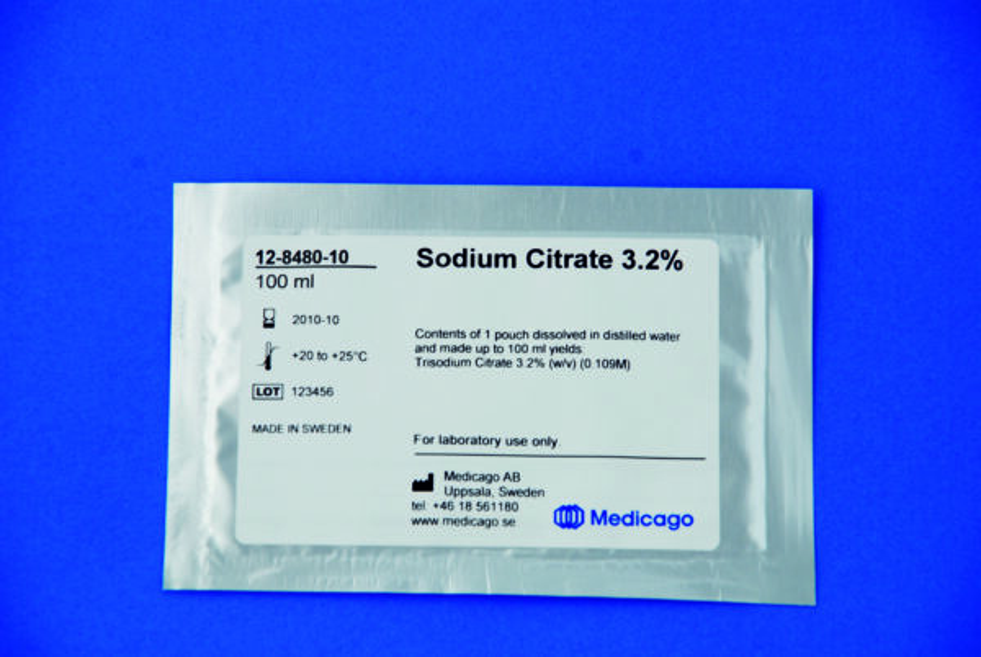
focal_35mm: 202
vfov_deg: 6.8
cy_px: 328
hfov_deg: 10.1
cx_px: 490
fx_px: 5526
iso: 100
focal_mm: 135
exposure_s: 1/6
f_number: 8
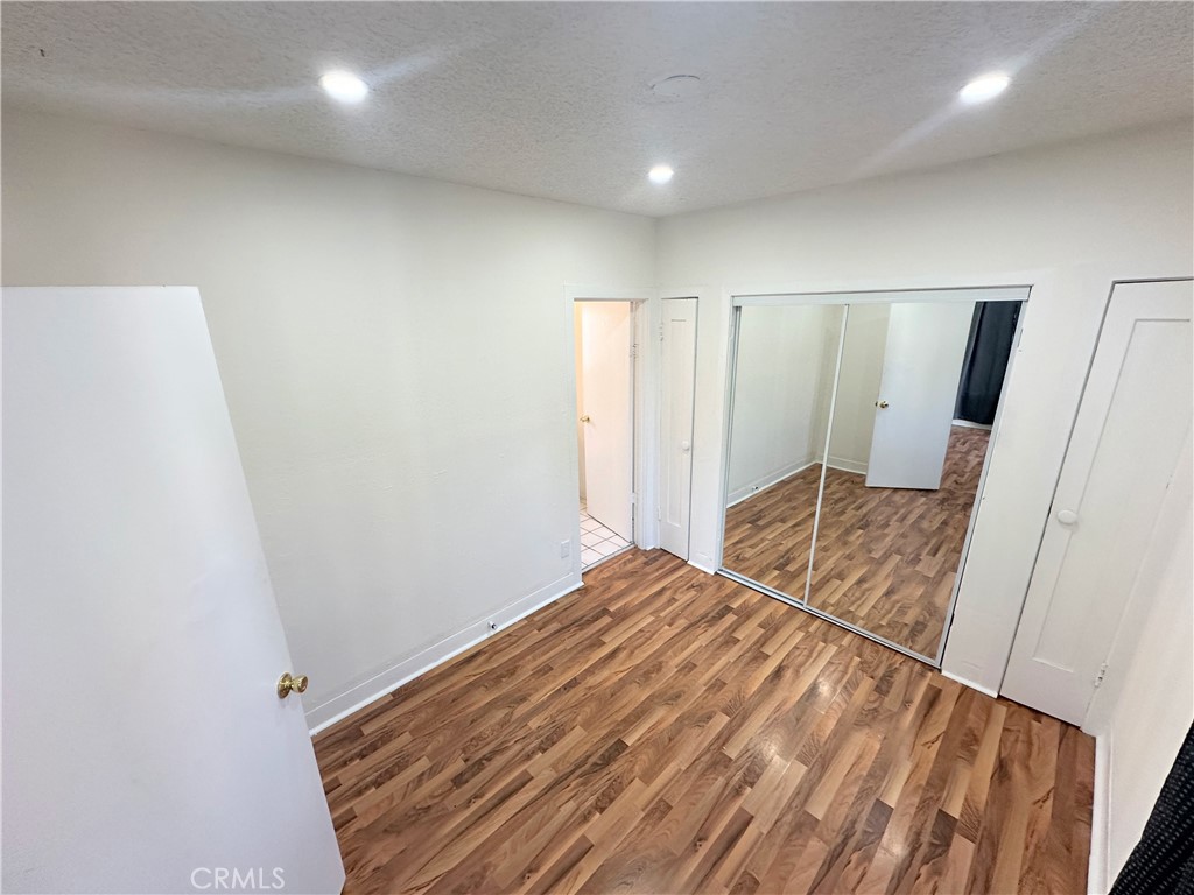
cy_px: 448
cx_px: 597
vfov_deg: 85.7
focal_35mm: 14
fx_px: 483
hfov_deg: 102.1
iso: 200
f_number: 2.2
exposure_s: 1/120
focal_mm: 2.22
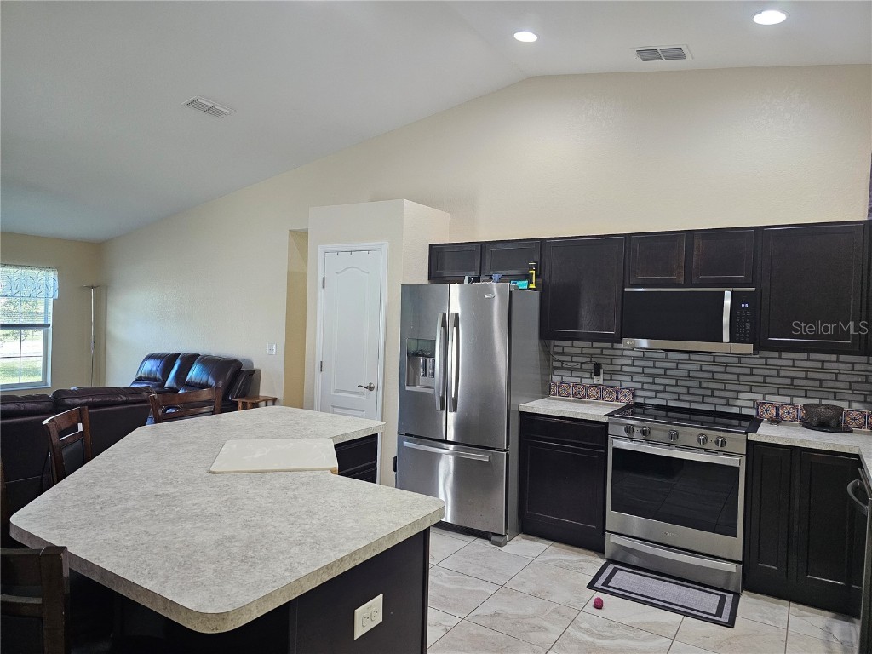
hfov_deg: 73.9
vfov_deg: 58.9
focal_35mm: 23
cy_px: 327
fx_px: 579
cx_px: 436
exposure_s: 1/120
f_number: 1.7
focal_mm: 6.3
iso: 500
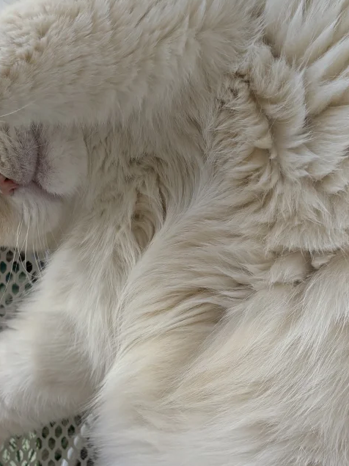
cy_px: 263
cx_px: 204
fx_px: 793
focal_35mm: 59
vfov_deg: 32.7
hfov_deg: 24.8
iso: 64
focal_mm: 5.96
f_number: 1.6
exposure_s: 1/130
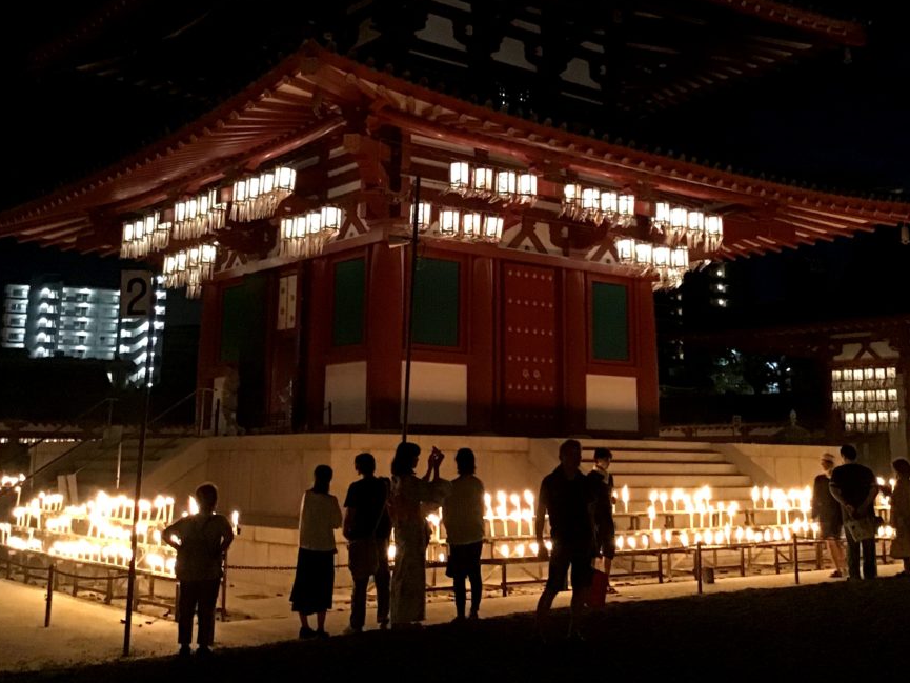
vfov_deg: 33.2
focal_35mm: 43
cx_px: 465
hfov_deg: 43.8
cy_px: 214
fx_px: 1131
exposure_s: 1/15
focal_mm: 3.3
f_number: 2.4
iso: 500
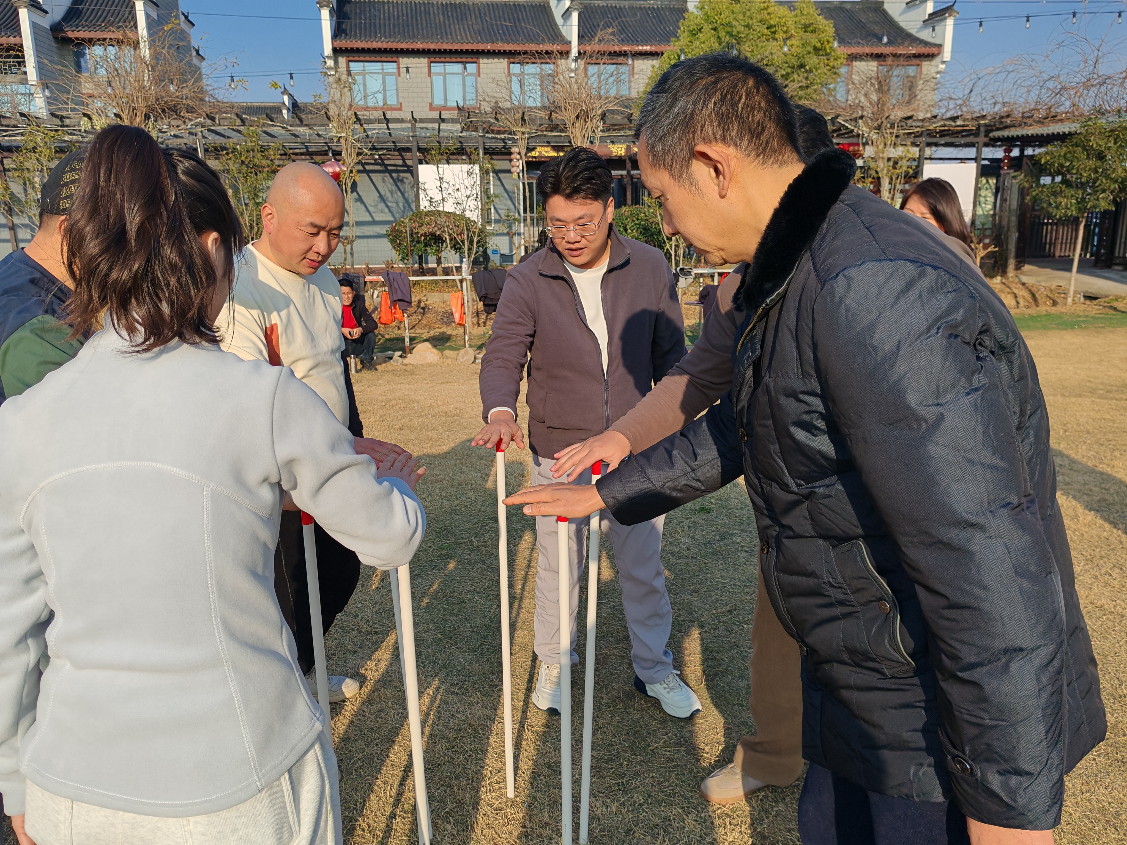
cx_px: 564
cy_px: 422
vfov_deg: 51.4
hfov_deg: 65.3
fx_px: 879
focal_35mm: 27
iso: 50
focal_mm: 5.52
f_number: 1.95
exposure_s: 1/2100
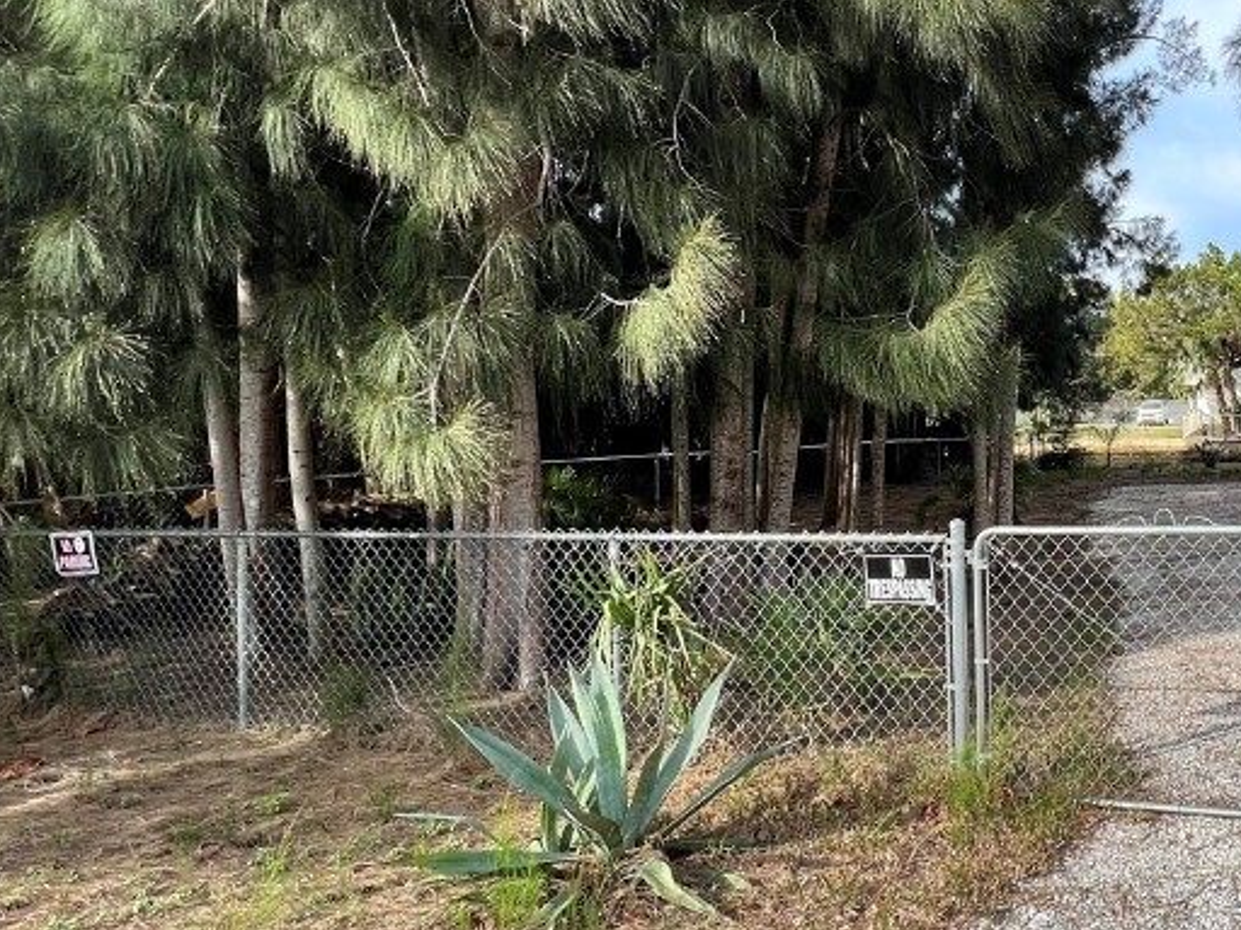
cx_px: 1156
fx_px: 932
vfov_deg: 52.9
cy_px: 407
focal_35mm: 26
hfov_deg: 56.3
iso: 32
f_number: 1.8
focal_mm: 1.57
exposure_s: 1/513
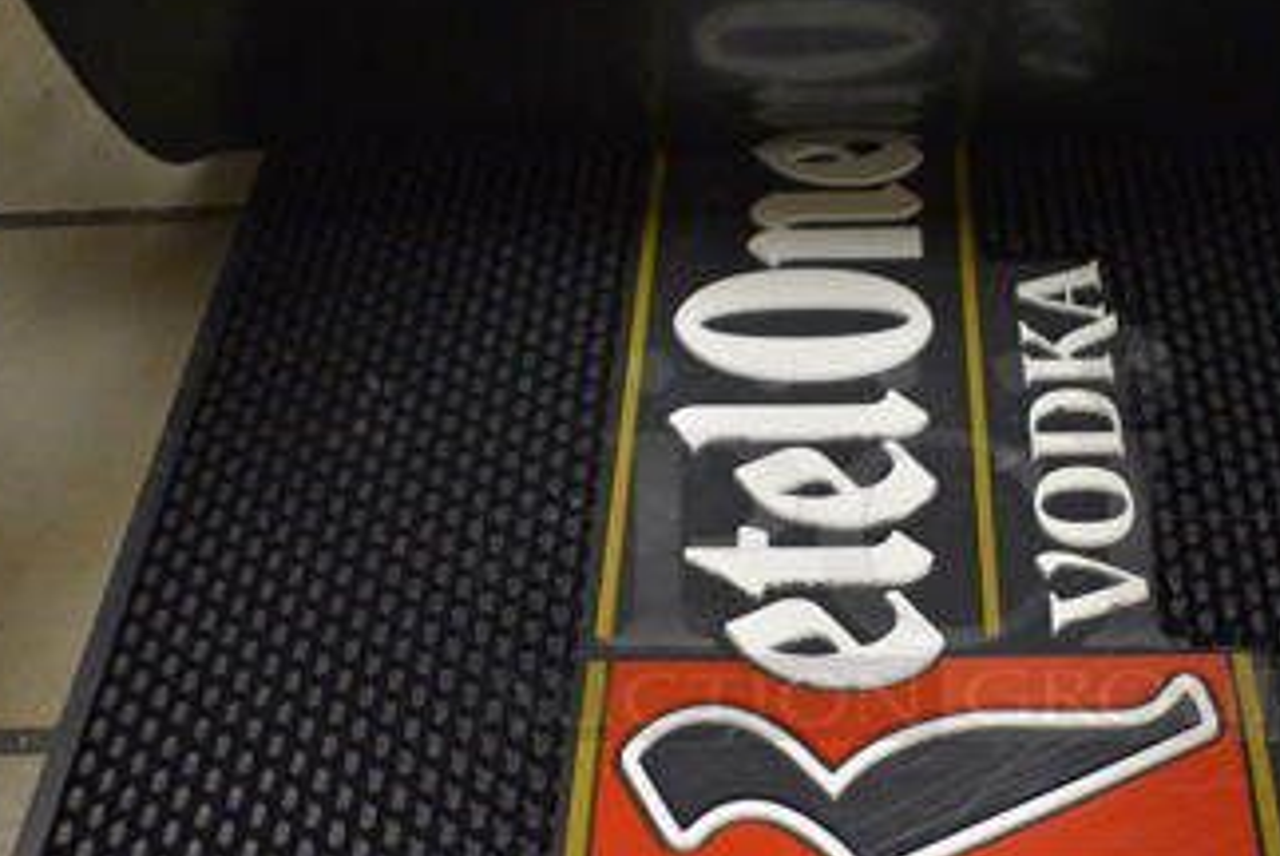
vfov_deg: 26.5
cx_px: 896
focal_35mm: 51
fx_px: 1815
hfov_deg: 38.2
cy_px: 531
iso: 3200
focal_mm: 18
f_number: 3.5
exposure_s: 1/30
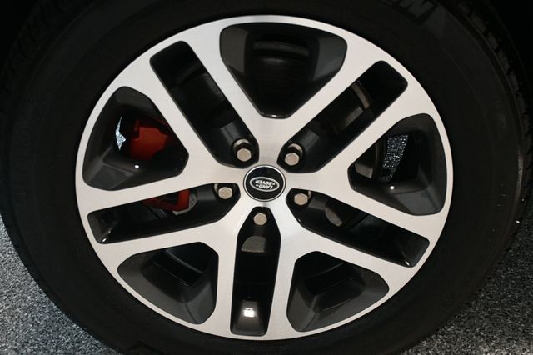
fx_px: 843
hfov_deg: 35.1
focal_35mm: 57
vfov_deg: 23.8
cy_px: 178
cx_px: 266
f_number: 4.2
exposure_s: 1/100
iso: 3200
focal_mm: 38
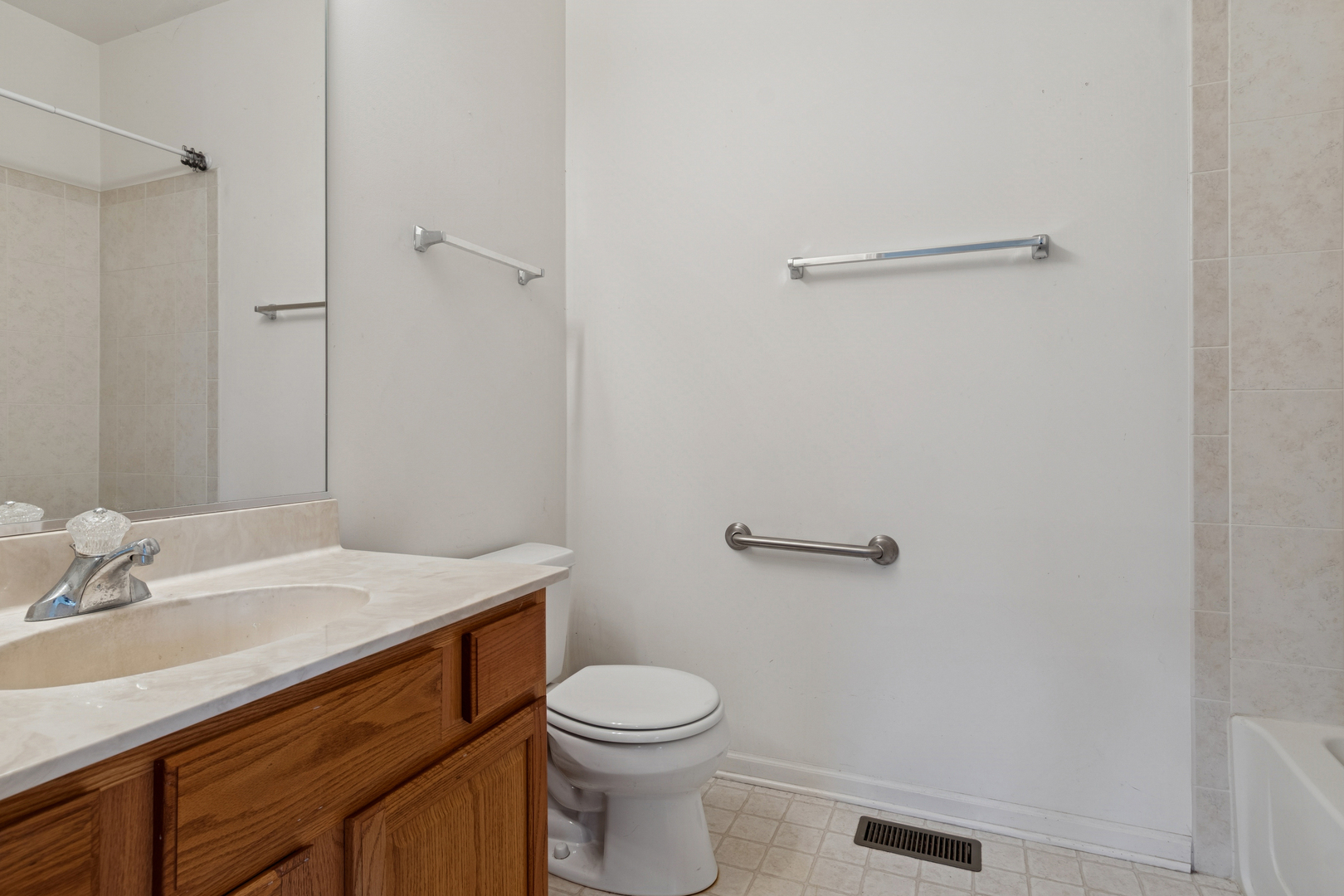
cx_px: 672
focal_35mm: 18
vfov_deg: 67.4
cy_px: 448
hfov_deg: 90.0
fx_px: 672
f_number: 8
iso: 250
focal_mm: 12
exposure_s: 1/8
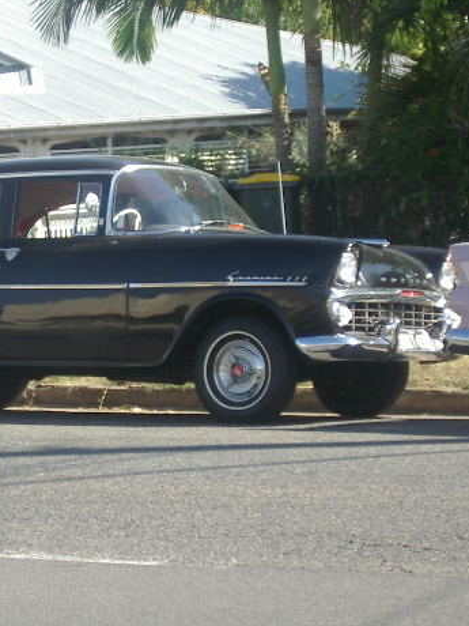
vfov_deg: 14.2
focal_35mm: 139
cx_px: 98
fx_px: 2511
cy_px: 301
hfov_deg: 10.6
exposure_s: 1/160
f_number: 4.6
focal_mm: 15.2
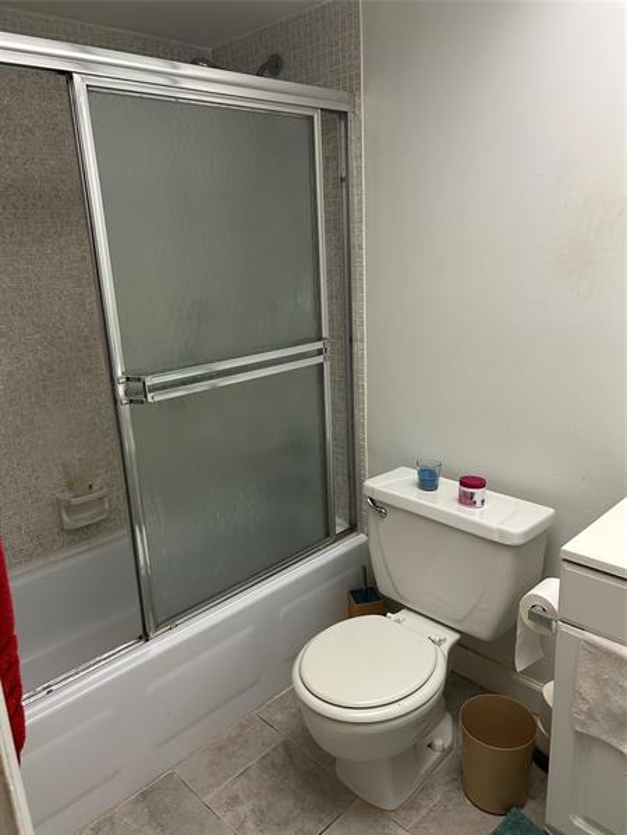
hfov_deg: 53.1
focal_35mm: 26
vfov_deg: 67.3
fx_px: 628
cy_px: 418
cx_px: 314
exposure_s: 1/60
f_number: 1.5
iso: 160
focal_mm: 5.7
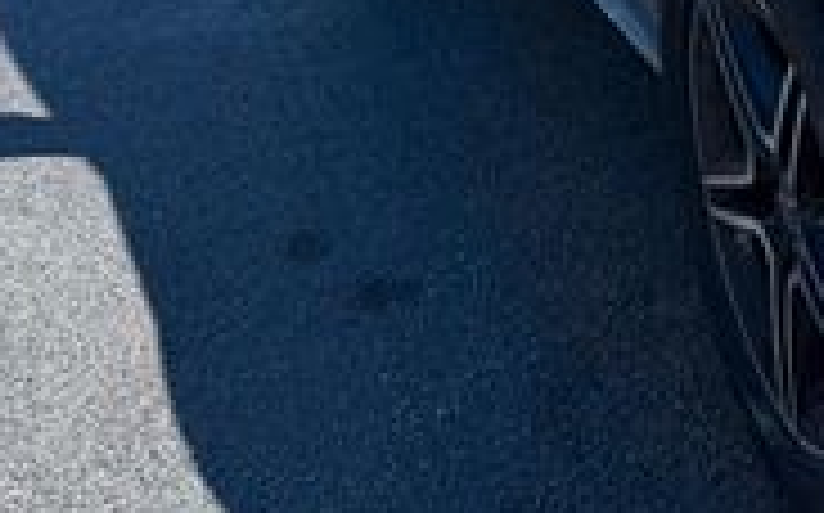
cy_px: -238
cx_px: 1256
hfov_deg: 20.0
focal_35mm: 89
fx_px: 1997
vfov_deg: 13.8
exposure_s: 1/3279
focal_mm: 6.76
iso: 100
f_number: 1.78
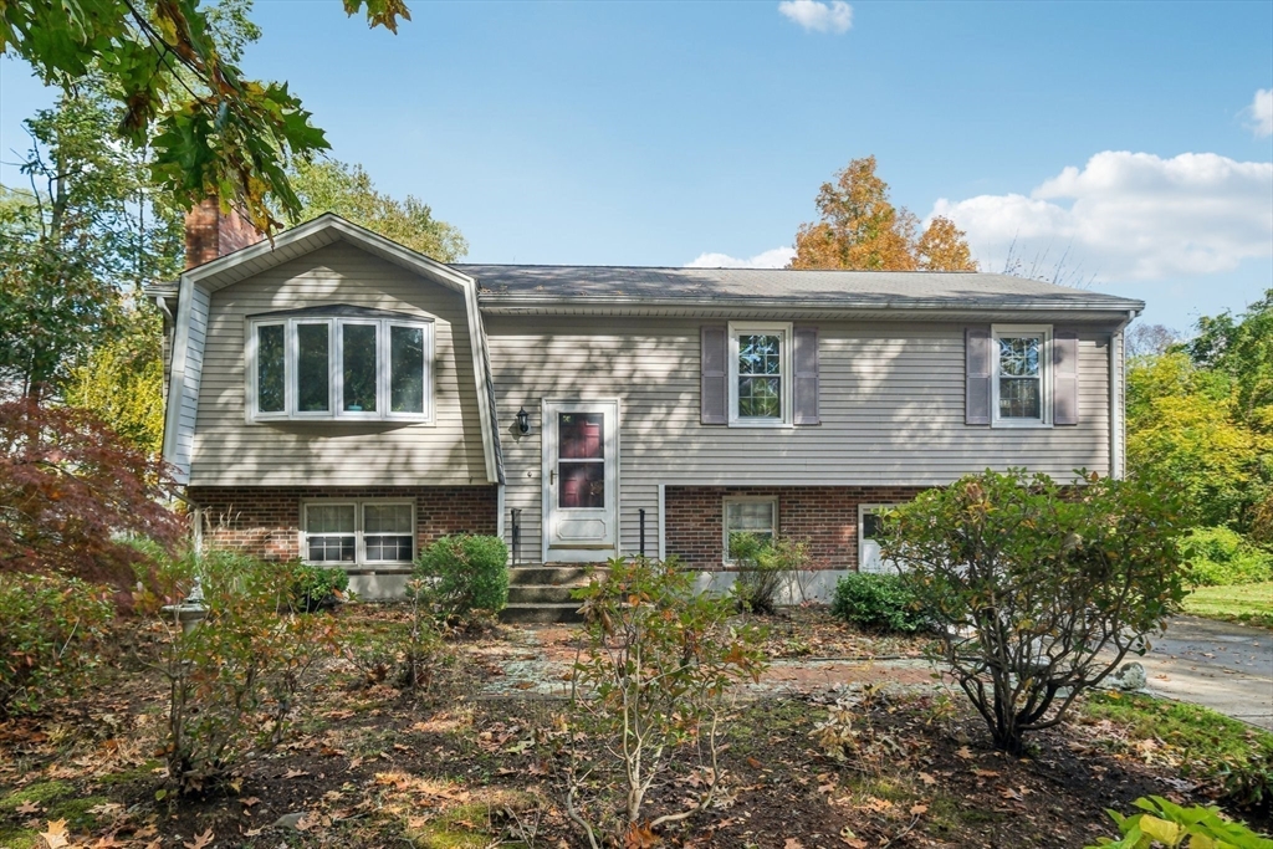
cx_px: 636
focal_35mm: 19
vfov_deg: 64.6
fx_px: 672
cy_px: 424
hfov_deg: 86.9
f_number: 5
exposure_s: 1/600
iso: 320
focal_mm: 12.6
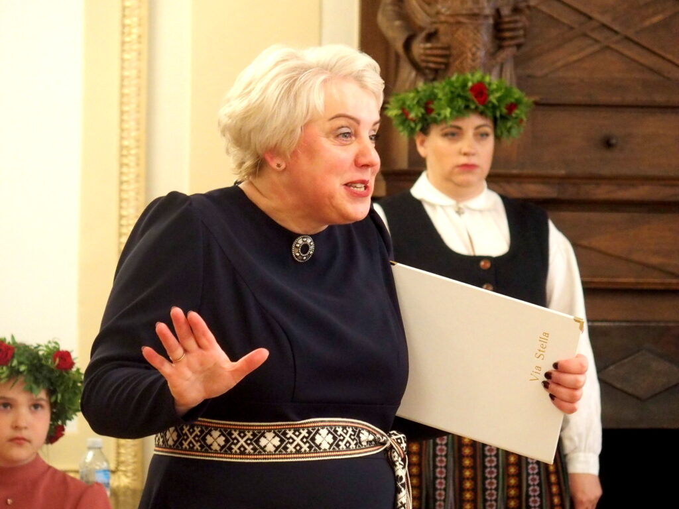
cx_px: 340
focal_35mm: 200
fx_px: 3923
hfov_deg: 9.9
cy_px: 254
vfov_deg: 7.4
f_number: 2.8
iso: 1250
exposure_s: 1/50
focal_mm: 42.5
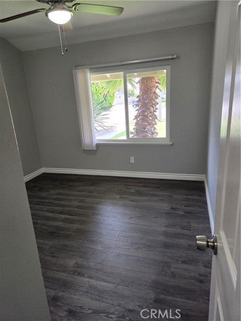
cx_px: 120
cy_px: 160
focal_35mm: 23
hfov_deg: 58.9
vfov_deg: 73.9
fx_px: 214
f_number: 1.8
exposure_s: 1/60
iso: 80
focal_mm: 5.4
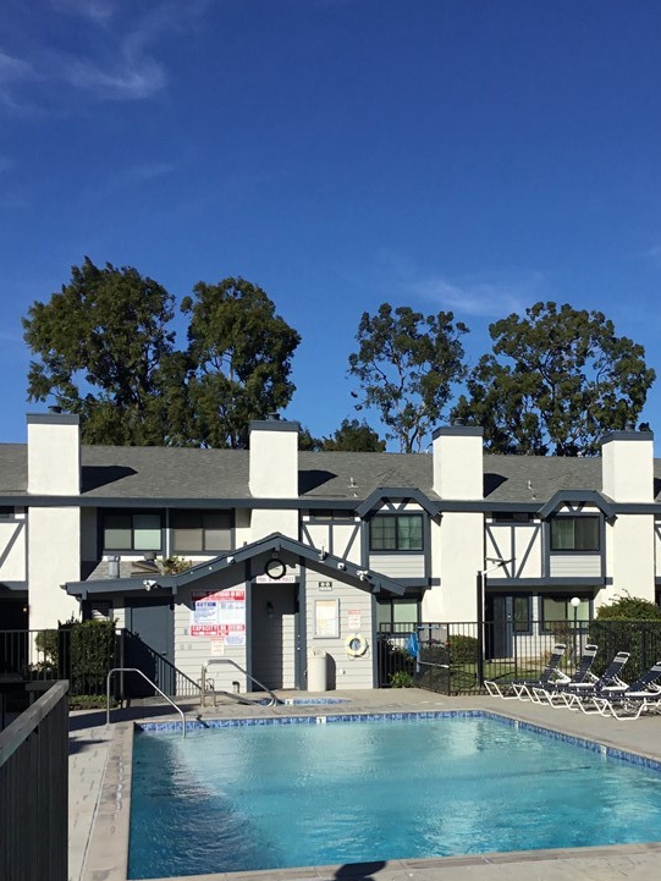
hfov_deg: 32.6
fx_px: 1120
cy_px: 573
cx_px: 434
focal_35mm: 44
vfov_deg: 42.5
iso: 25
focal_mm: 3.3
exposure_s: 1/2551
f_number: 2.4
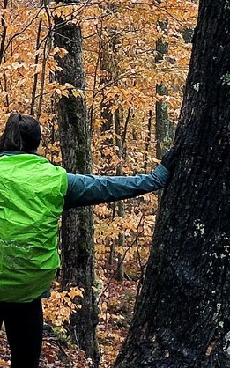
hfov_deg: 9.2
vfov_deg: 14.5
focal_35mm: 142
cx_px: 31
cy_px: -7
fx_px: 1425
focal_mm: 4
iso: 40
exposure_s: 1/120
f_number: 1.8
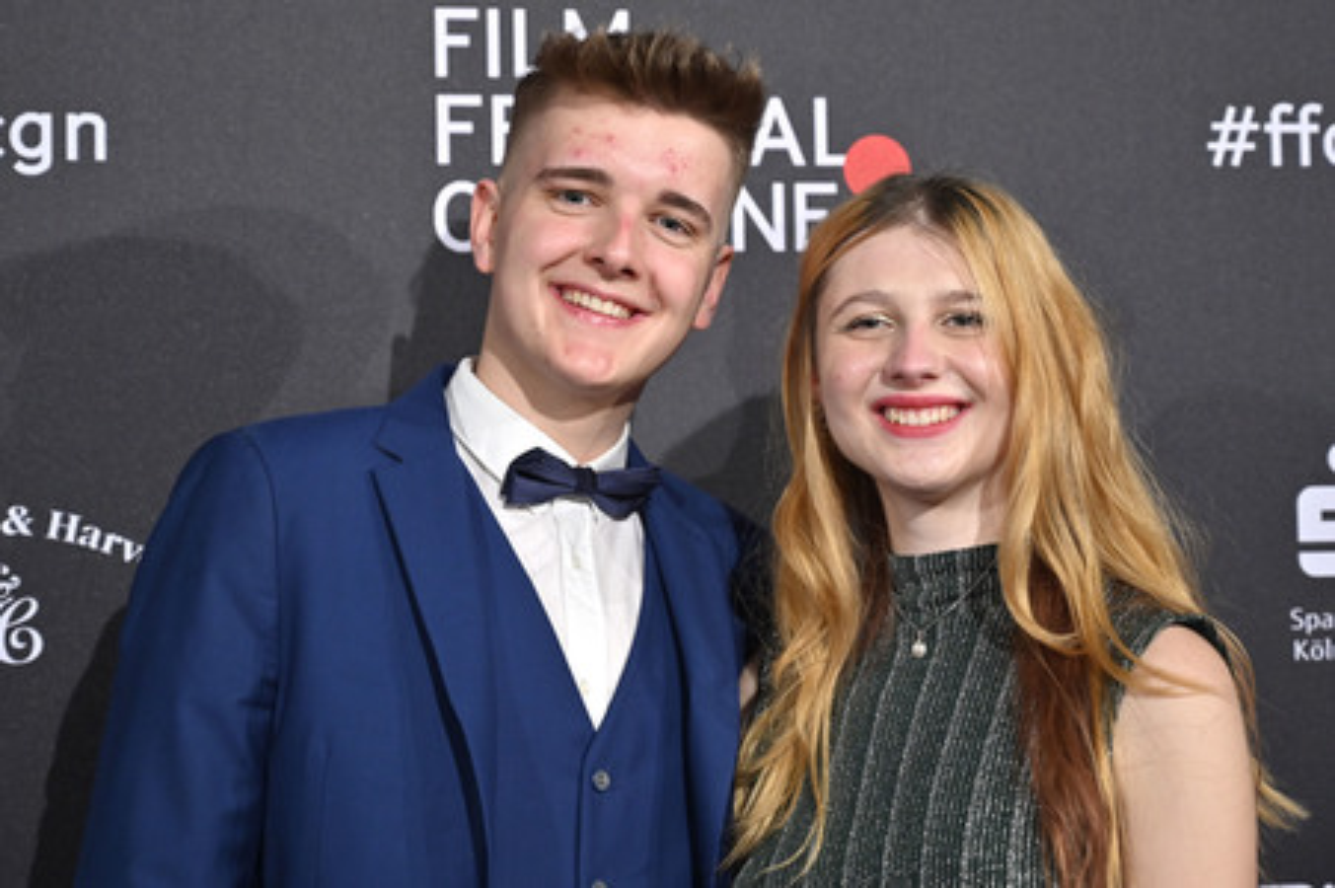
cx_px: 668
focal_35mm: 70
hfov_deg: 28.9
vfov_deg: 19.4
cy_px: 444
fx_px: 2594
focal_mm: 70
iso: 1000
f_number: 4
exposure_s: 1/200
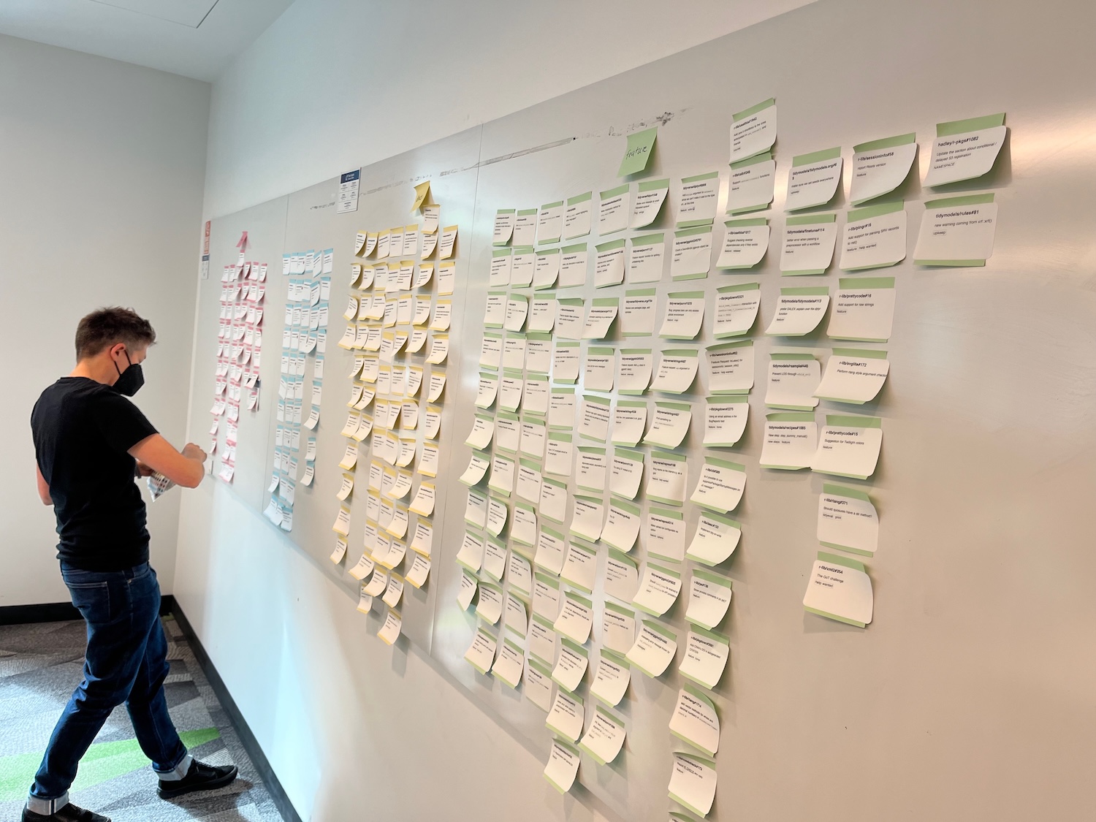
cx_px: 548
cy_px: 411
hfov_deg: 67.3
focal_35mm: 26
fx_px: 823
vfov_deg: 53.1
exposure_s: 1/100
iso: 50
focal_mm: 5.1
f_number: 1.6
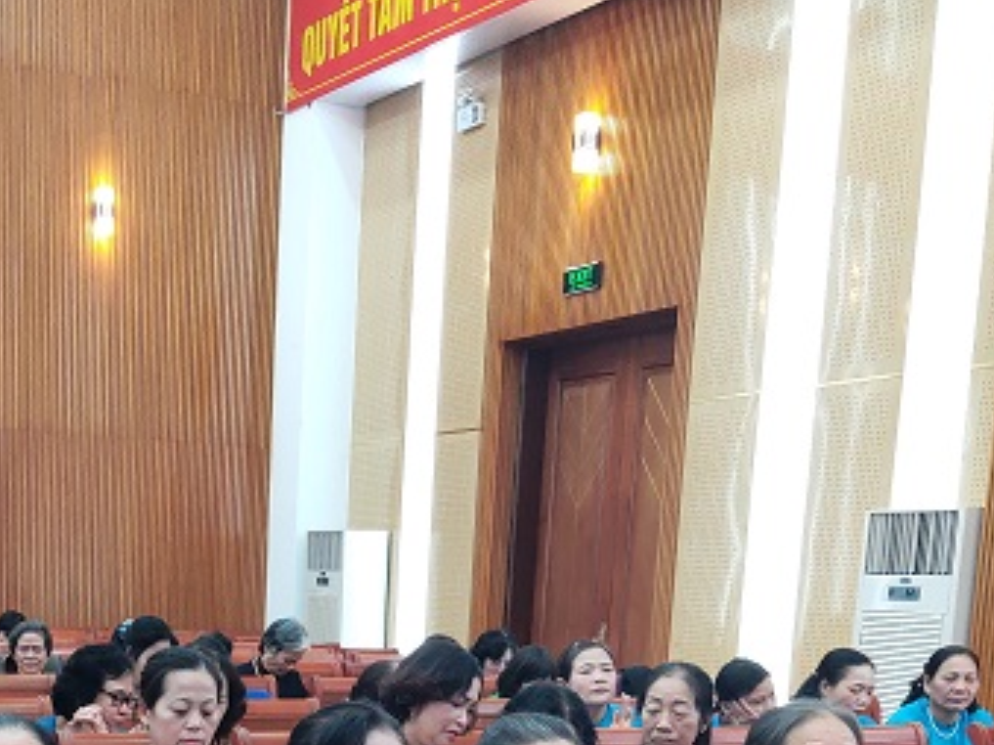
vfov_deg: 23.0
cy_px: 862
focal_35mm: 59
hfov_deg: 31.9
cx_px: 214
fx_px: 1694
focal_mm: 4.71
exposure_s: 1/100
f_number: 1.7
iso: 153
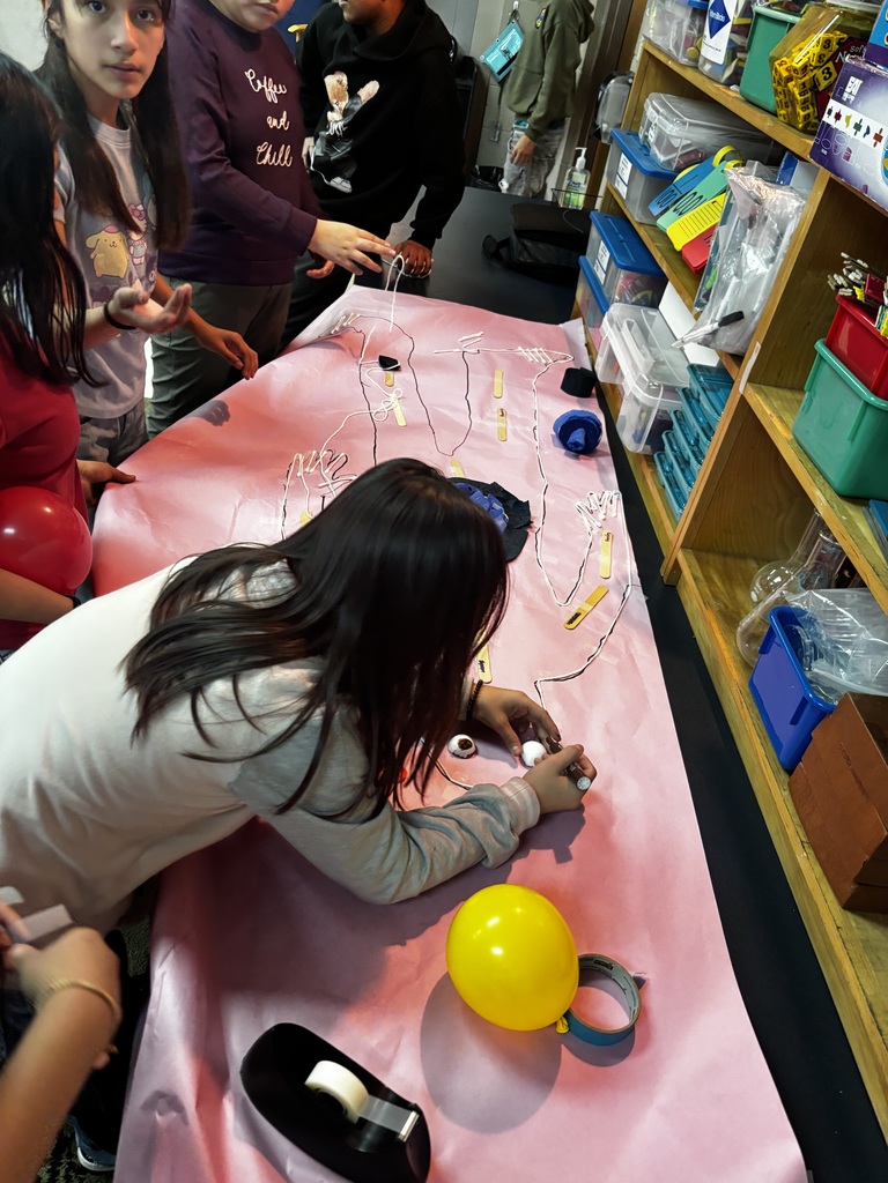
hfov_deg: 53.1
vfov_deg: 67.3
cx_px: 444
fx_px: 889
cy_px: 592
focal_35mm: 26
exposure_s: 1/60
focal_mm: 5.96
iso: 320
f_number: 1.6
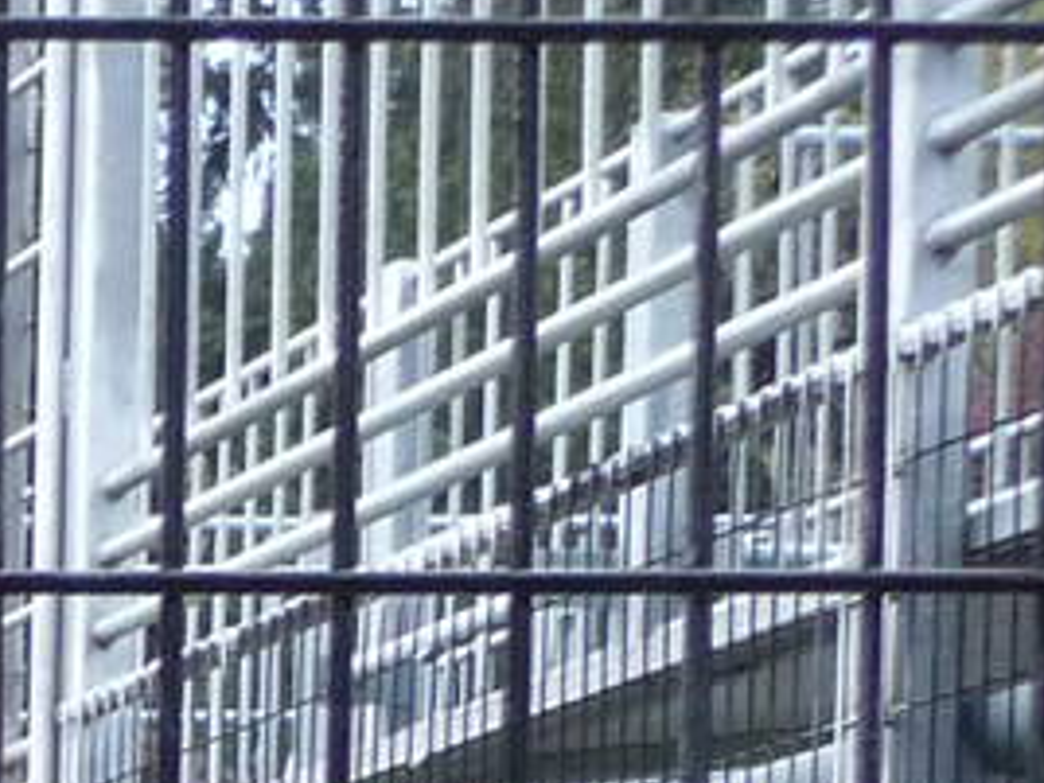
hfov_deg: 9.4
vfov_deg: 7.9
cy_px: 2213
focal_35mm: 167
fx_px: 5037
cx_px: -2030
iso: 320
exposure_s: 1/500
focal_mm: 4.7
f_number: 3.3
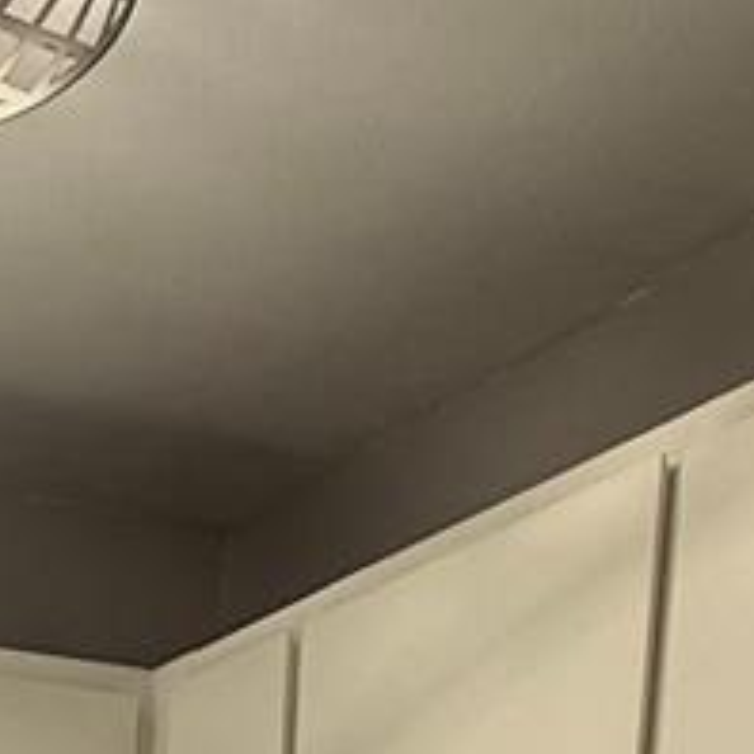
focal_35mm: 75
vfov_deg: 16.7
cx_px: -217
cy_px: 1550
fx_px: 1848
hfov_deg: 21.0
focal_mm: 2.22
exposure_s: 1/120
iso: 100
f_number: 2.2
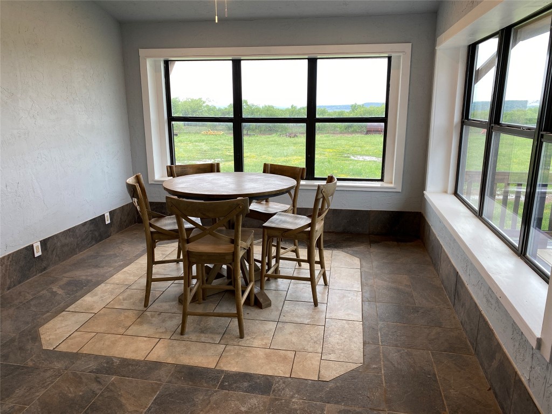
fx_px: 415
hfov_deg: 67.3
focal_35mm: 26
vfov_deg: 53.1
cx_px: 276
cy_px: 207
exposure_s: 1/120
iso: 50
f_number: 1.8
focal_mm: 4.25
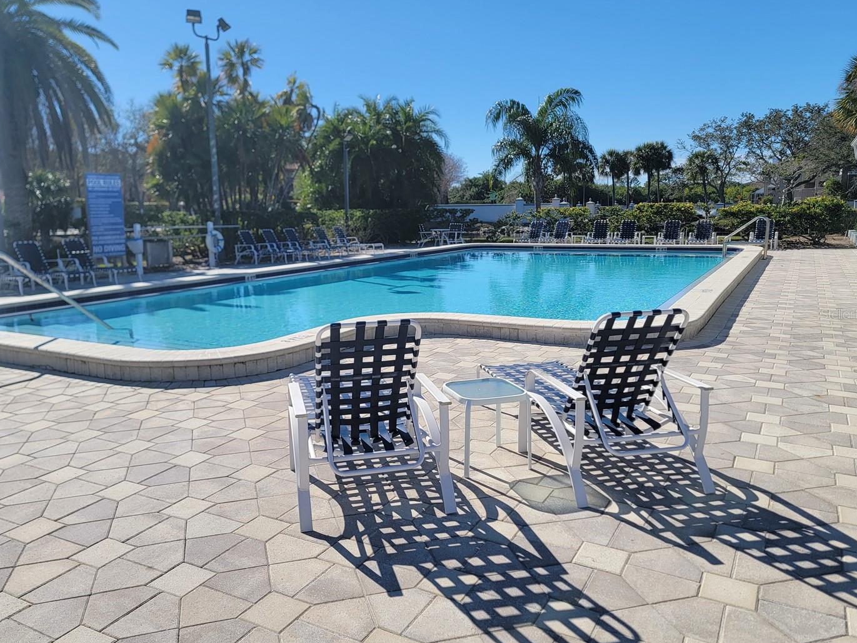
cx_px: 380
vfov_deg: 49.8
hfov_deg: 63.2
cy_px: 314
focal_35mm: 28
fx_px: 693
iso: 16
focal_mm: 6.7
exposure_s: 1/1369
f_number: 1.8
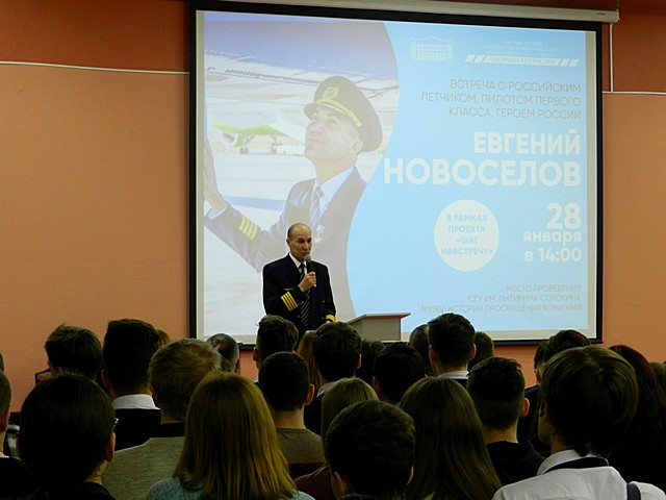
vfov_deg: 17.6
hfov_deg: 23.3
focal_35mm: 84
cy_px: 250
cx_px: 333
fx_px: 1616
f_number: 4.4
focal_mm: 14.9
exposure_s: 1/25
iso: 400
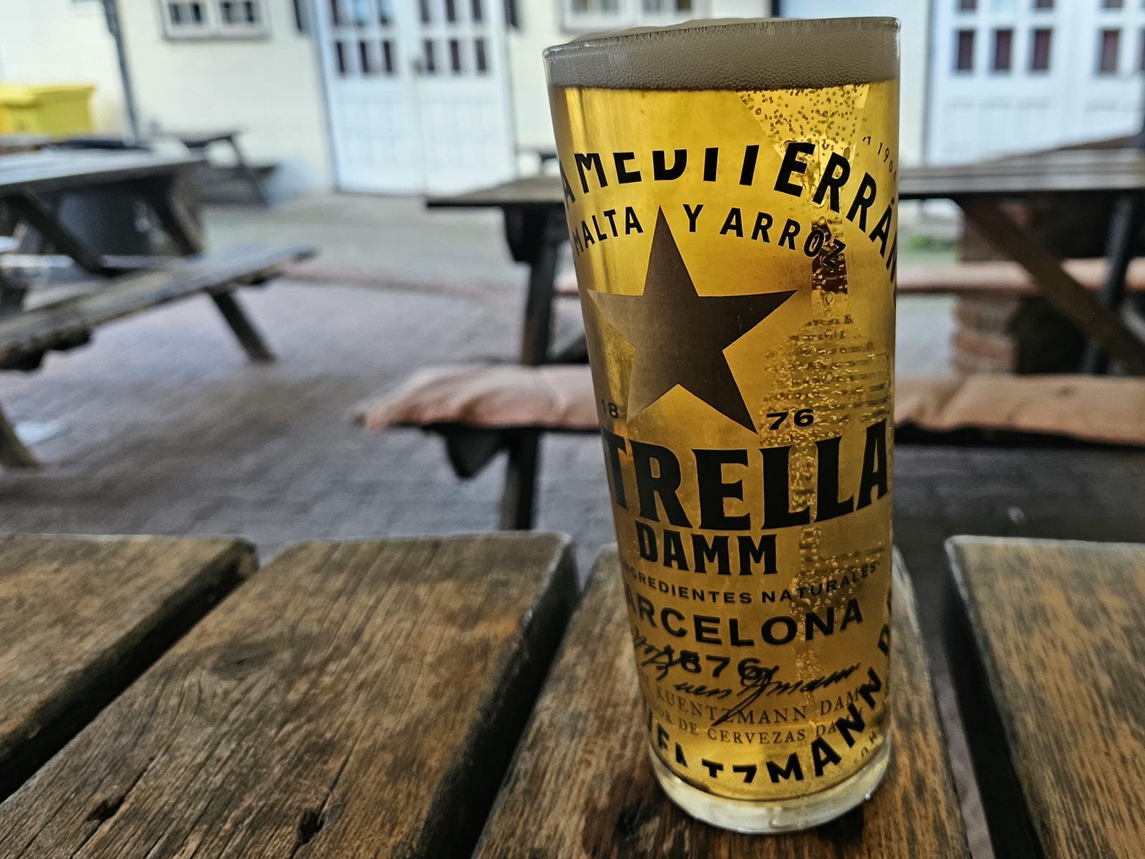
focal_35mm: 29
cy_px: 336
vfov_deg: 47.9
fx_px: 959
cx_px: 714
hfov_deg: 60.8
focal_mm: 5.4
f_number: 1.8
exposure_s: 1/100
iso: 125
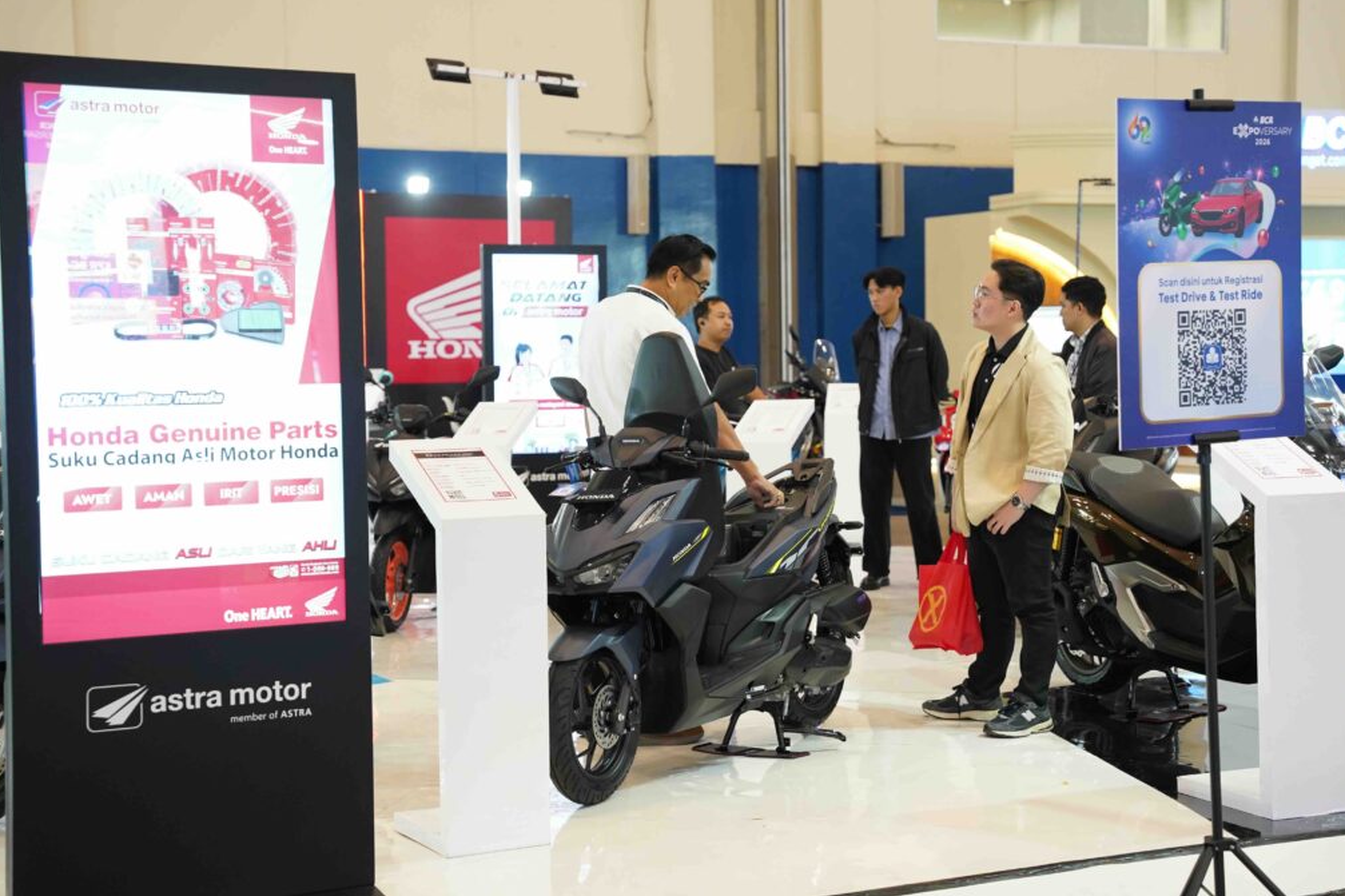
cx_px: 677
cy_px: 444
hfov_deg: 33.8
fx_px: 2215
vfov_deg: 22.9
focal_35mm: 59
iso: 3200
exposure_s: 1/160
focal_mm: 58.3
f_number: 4
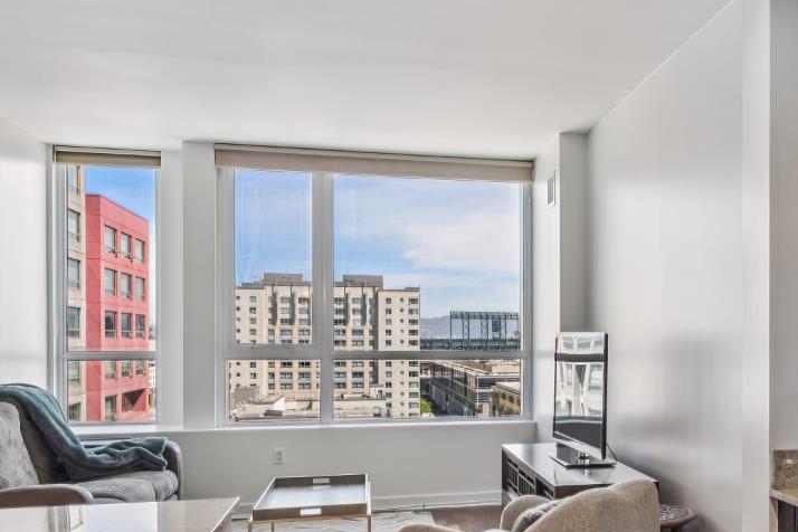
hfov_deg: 44.1
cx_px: 642
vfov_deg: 31.6
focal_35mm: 42
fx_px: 931
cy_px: 363
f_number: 11
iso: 100
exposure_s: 1/40
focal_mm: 20
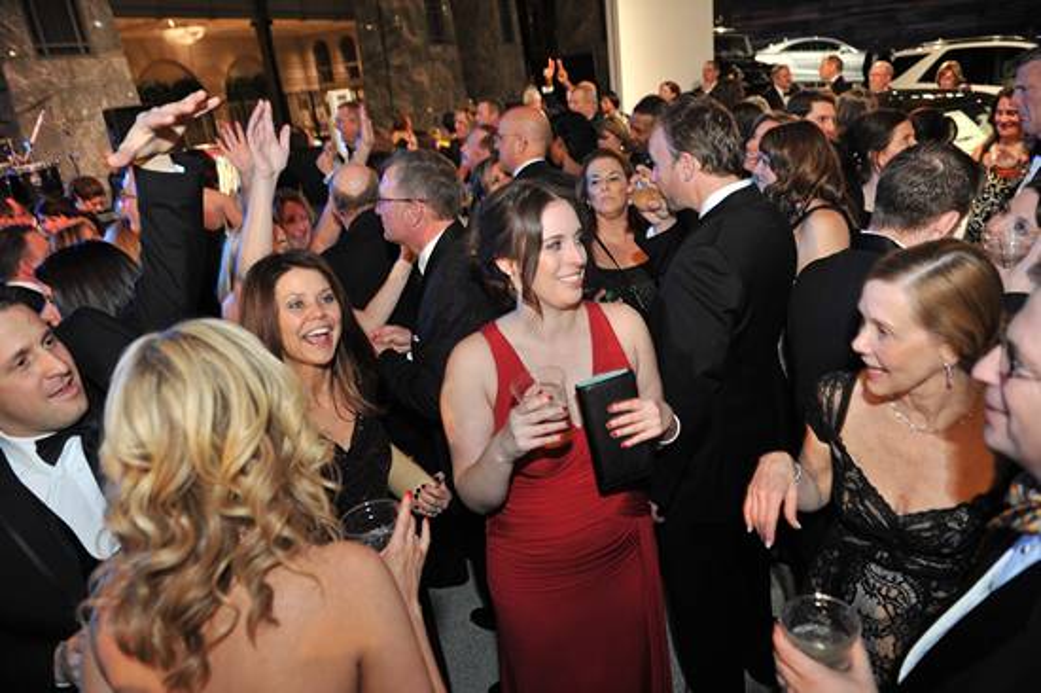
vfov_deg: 53.1
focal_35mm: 24
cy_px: 346
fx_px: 694
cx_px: 520
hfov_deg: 73.8
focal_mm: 24
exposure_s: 1/100
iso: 1250
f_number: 3.5
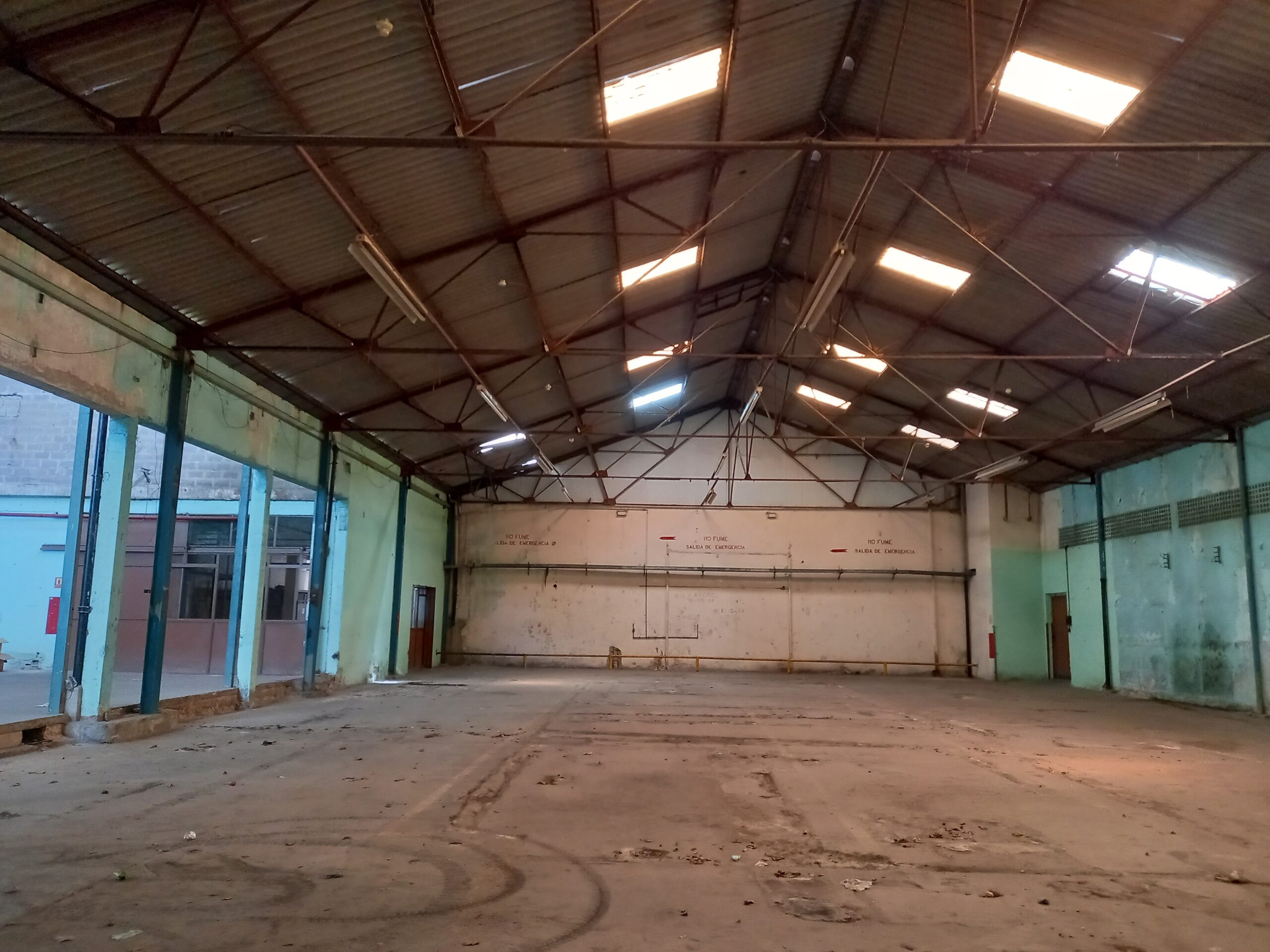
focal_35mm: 25
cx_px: 635
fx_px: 917
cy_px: 476
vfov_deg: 54.9
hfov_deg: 69.4
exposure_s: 1/25
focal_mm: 4.6
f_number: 2
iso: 500
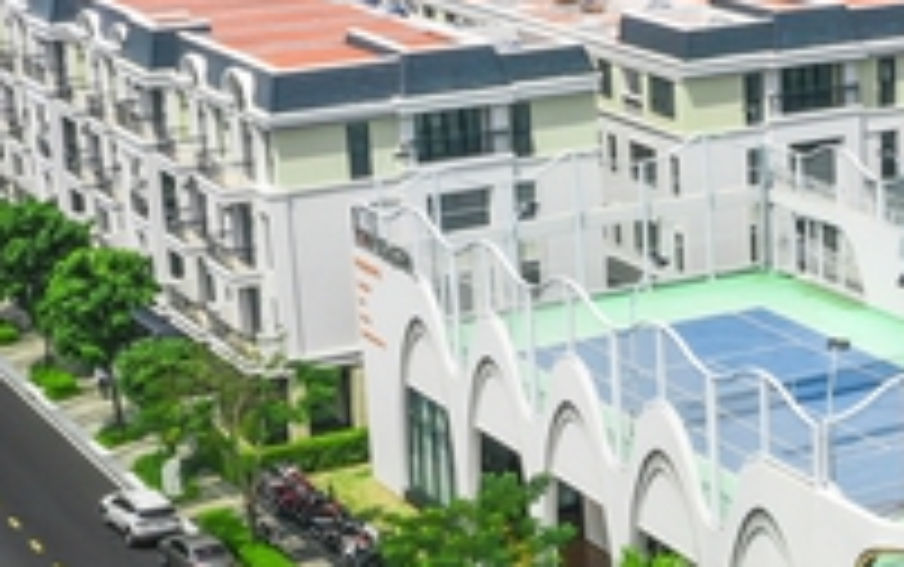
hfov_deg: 19.9
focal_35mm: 99
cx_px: 1030
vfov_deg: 13.2
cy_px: 376
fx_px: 2441
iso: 100
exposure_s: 1/320
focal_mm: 10.26
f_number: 11
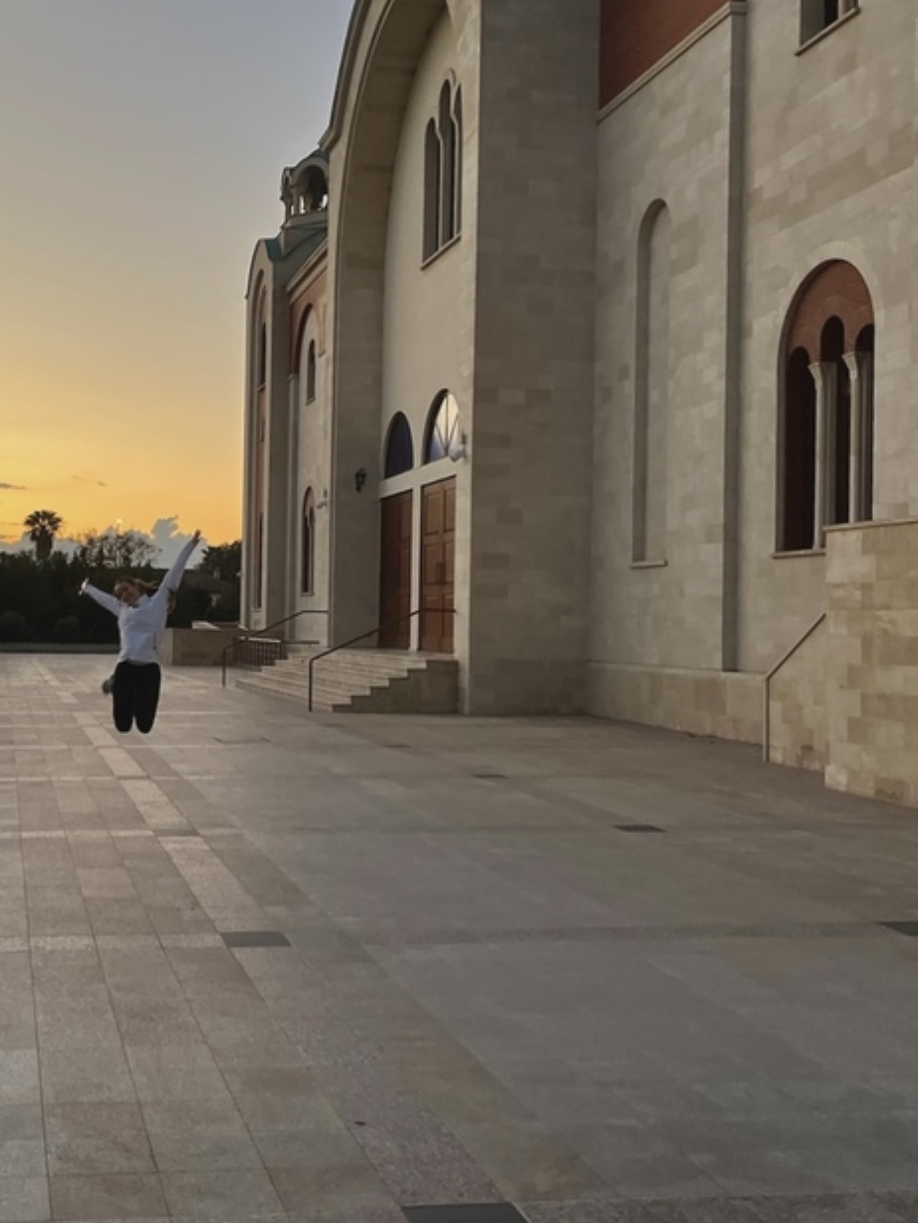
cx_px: 208
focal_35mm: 41
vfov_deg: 45.8
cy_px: 586
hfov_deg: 34.3
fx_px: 1449
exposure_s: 1/99
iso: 125
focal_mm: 5.1
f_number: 1.6
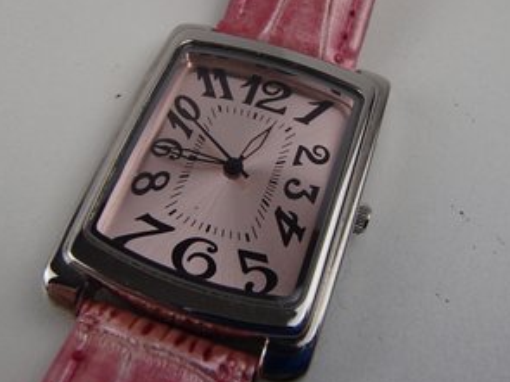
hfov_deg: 43.8
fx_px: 633
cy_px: 186
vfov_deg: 33.6
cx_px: 234
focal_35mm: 43
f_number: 4.7
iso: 200
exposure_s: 1/160
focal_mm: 6.64
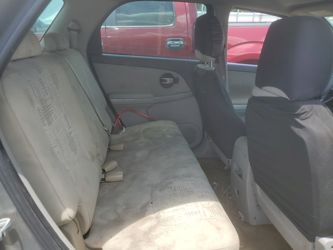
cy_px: 125
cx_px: 166
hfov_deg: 67.3
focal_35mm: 26
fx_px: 250
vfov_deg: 53.1
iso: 50
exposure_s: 1/714
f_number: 1.5
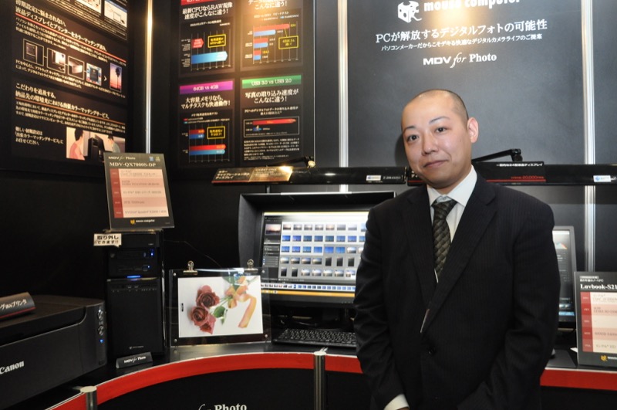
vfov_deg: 43.5
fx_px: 513
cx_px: 308
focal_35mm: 30
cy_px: 205
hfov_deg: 62.0
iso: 1600
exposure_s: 1/60
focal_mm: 20
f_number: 7.1
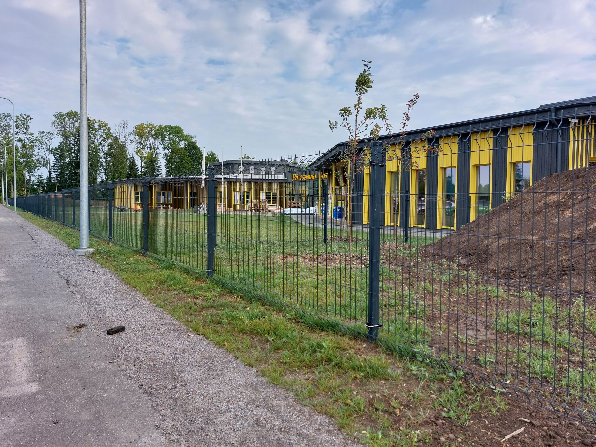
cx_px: 298
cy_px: 224
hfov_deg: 71.6
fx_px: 413
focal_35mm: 24
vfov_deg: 56.8
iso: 25
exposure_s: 1/389
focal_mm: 5.23
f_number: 1.8
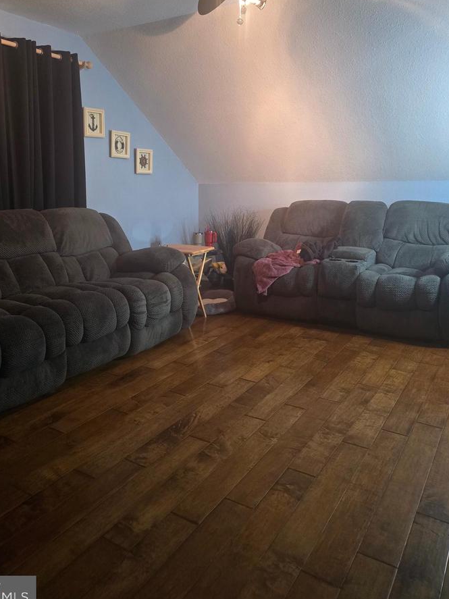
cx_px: 191
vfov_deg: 63.1
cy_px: 250
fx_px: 484
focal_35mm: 28
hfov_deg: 49.6
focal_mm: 6.3
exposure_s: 1/60
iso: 1250
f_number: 1.7
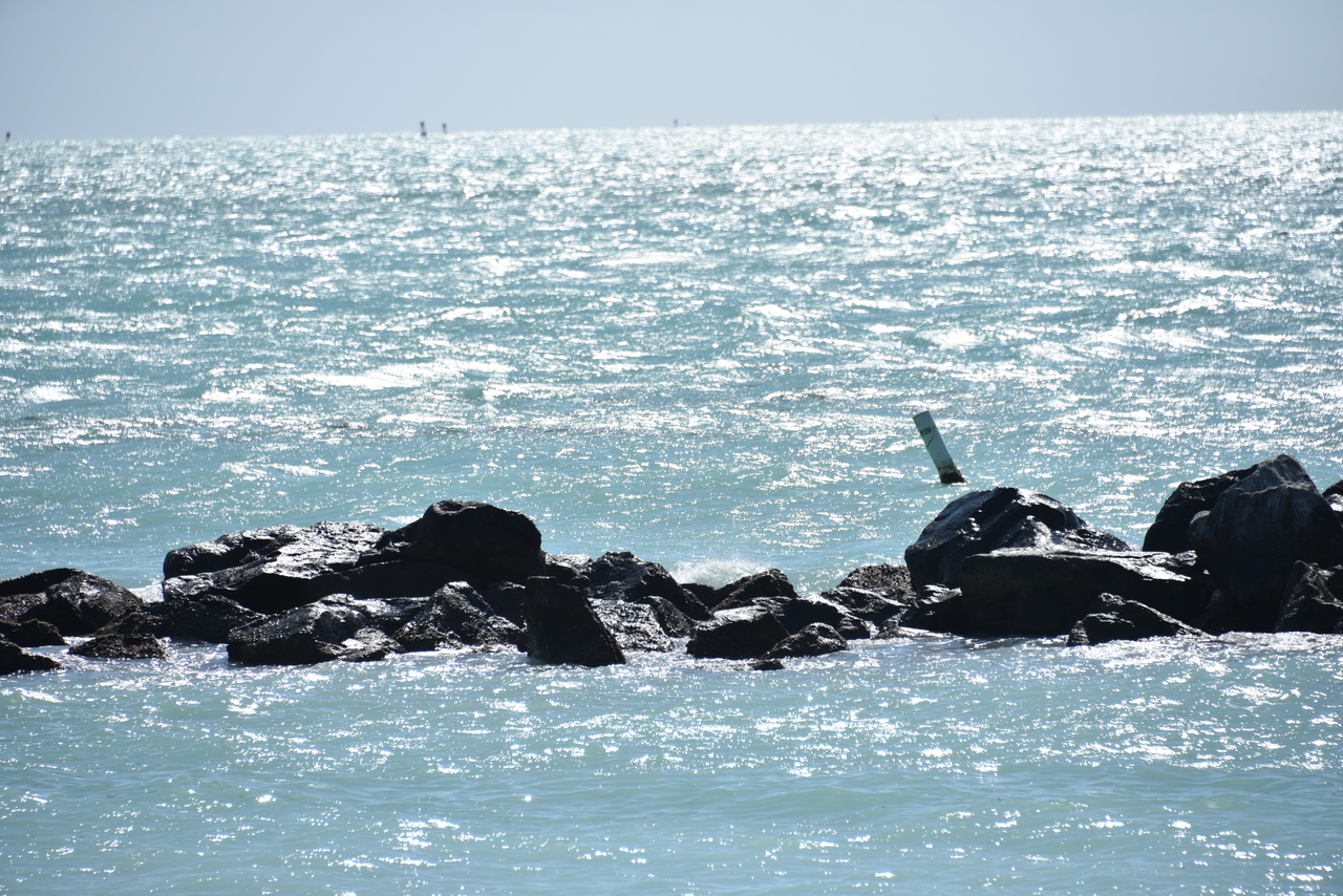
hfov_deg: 6.9
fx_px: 11193
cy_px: 448
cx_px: 672
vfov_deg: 4.6
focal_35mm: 300
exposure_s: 1/640
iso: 100
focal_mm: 300
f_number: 8
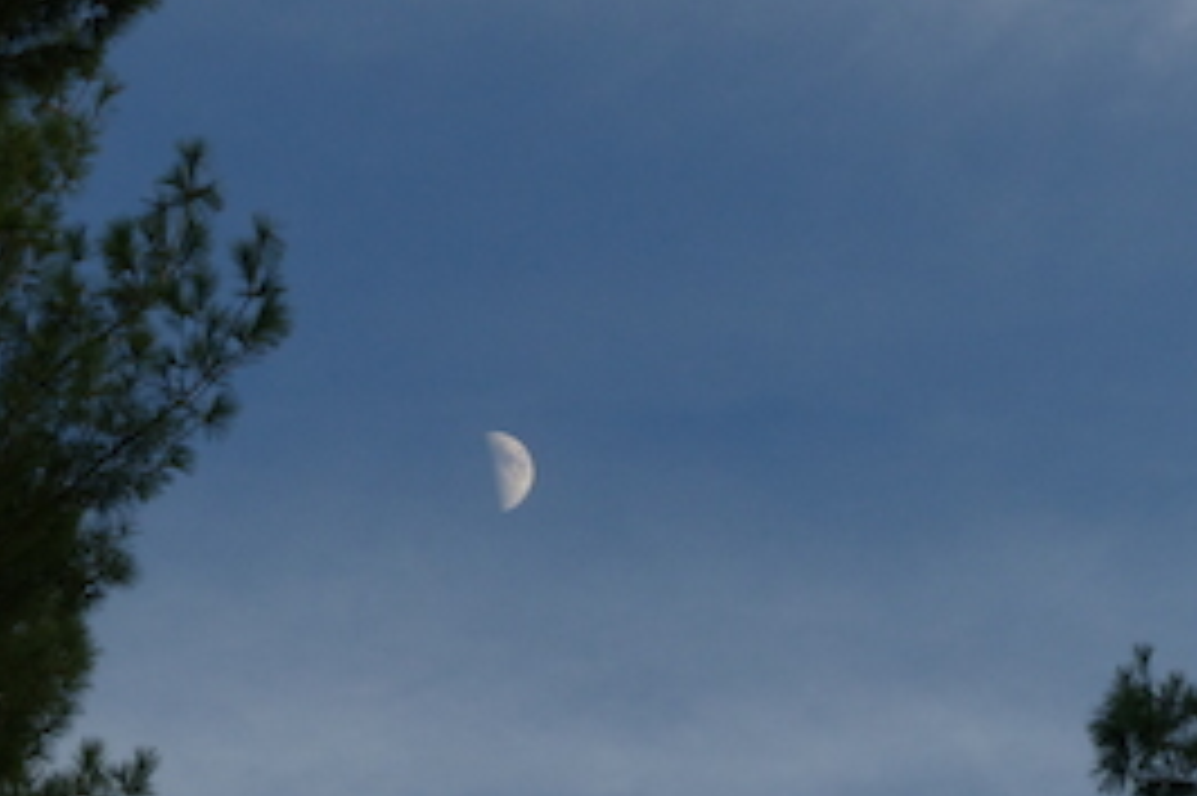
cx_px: 835
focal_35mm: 252
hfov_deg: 8.2
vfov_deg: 5.4
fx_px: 8374
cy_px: 99
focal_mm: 21.8
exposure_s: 1/100
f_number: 4
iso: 100
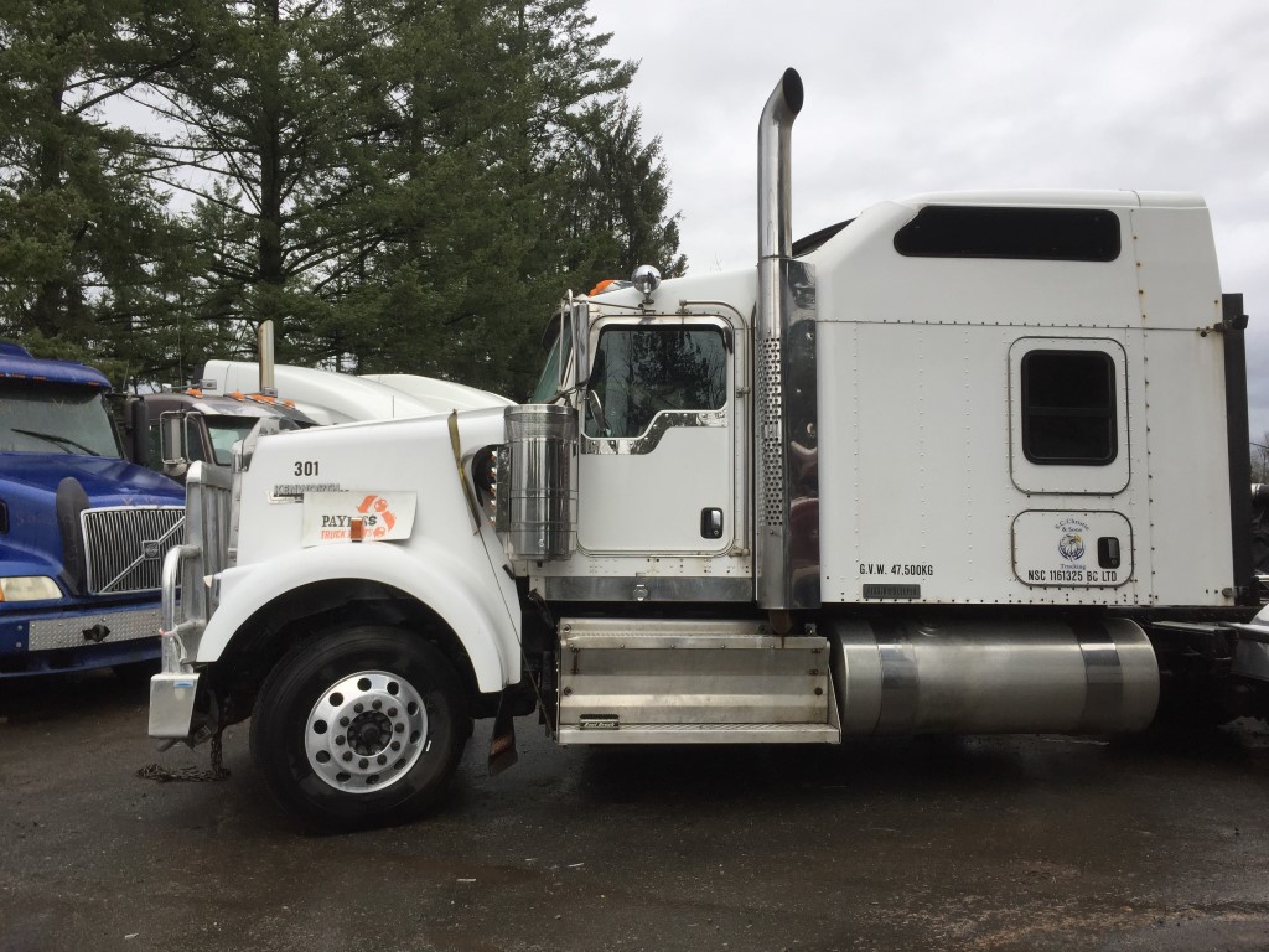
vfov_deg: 48.2
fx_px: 1063
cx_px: 634
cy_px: 476
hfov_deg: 61.7
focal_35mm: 29
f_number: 2.2
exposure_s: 1/434
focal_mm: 4.15
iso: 32
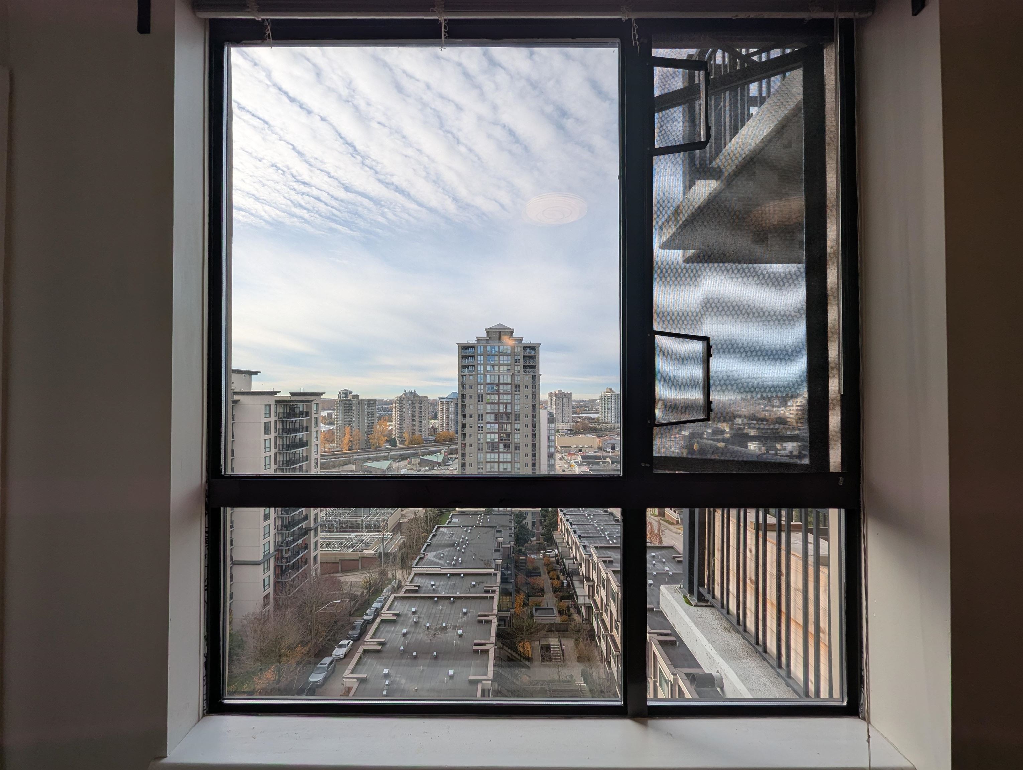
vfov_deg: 90.1
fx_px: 385
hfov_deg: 106.1
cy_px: 385
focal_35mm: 13
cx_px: 512
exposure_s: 1/971
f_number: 2.2
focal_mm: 1.95
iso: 48
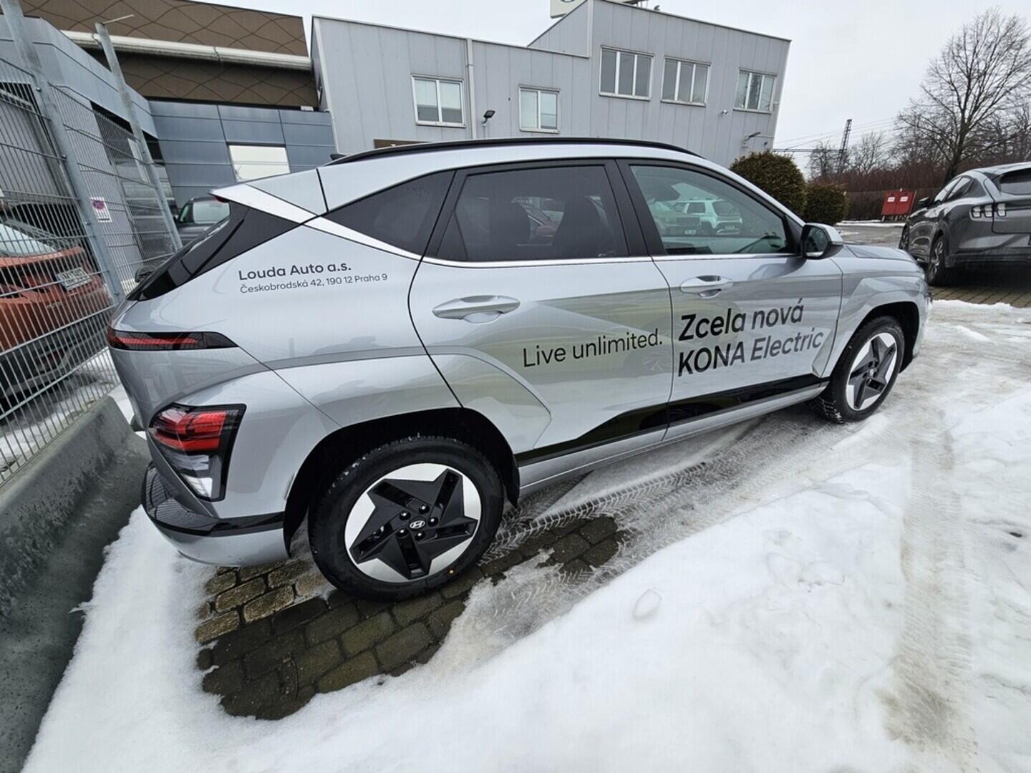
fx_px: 387
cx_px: 516
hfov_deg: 106.2
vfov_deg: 89.9
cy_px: 386
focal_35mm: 13
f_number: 2.2
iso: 50
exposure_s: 1/382
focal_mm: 2.2
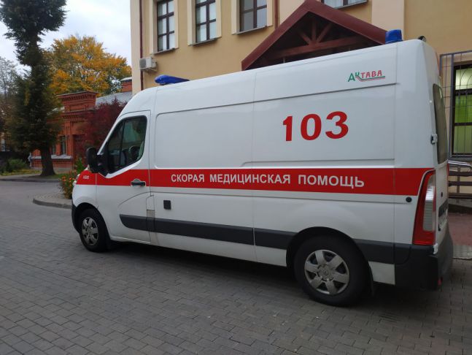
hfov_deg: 71.6
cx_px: 236
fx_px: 327
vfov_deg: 56.9
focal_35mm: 24
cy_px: 178
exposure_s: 1/50
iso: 100
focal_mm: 3.94
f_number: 1.9
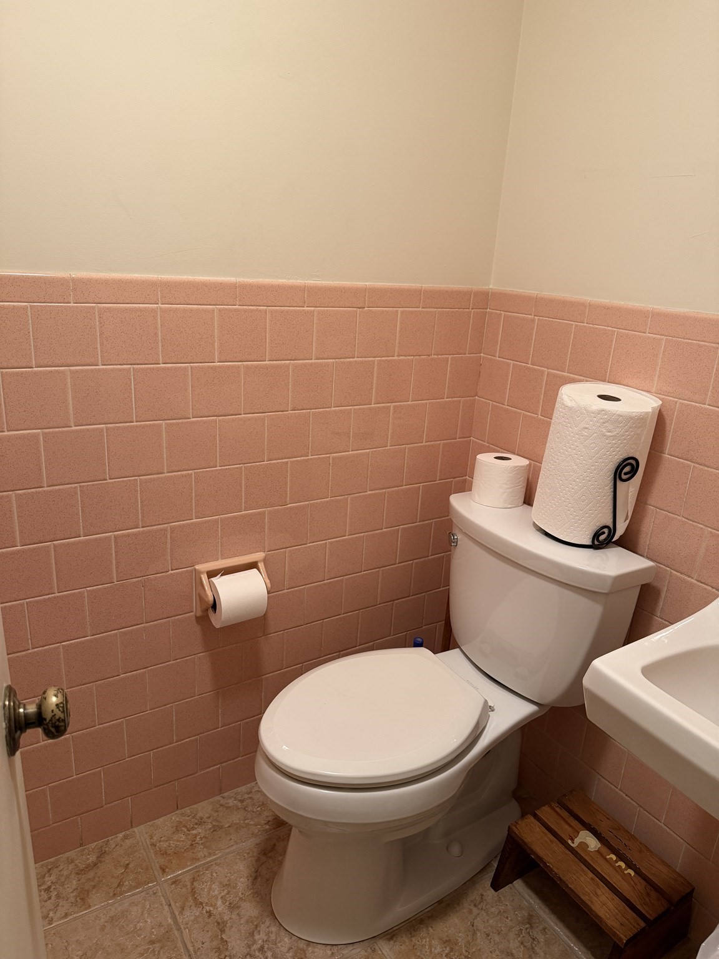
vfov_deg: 71.6
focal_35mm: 24
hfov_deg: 56.8
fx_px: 665
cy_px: 480
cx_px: 360
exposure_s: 1/60
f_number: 1.78
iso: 250
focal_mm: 6.76
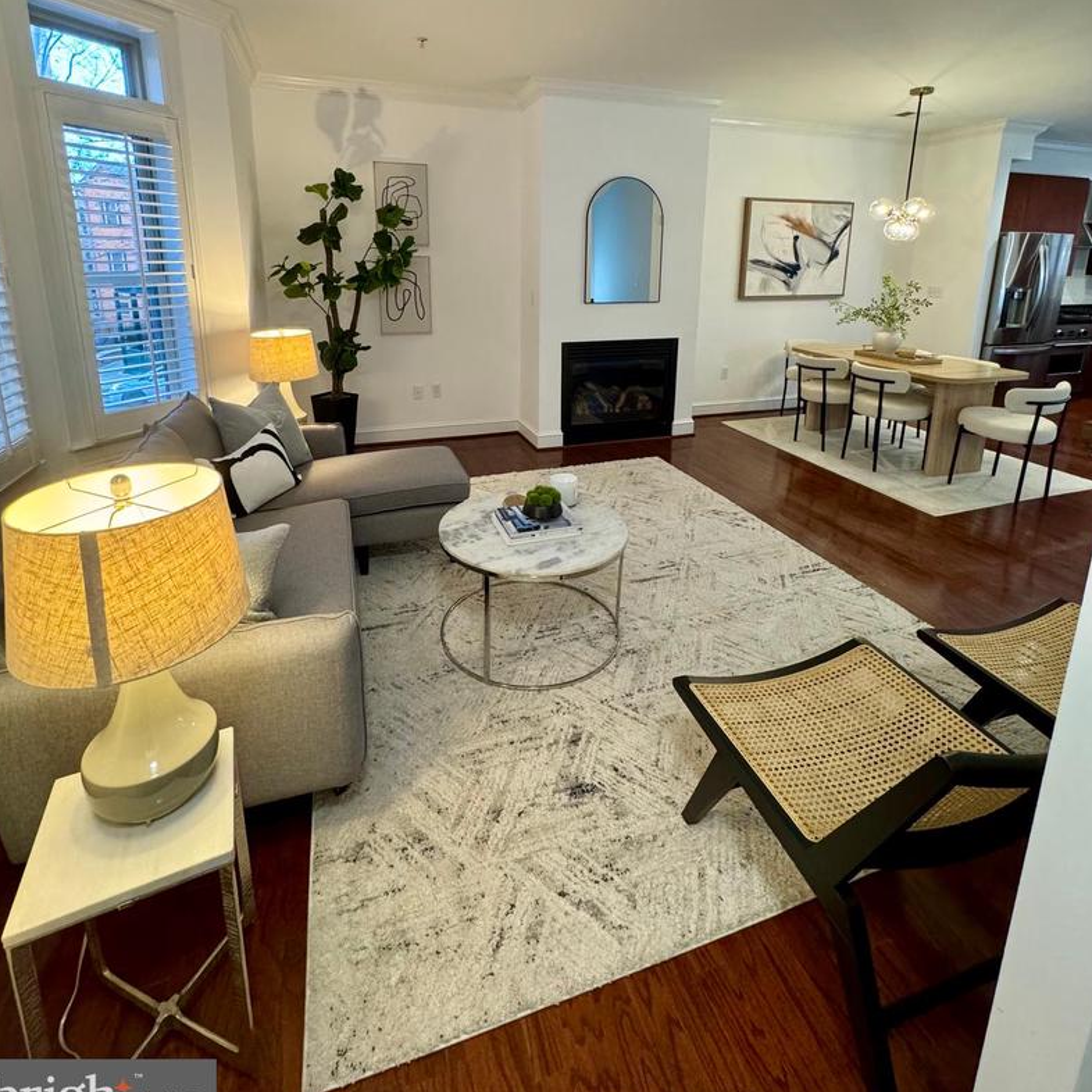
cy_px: 389
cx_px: 535
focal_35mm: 17
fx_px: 607
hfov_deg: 84.0
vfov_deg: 81.9
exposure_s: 1/60
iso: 320
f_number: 2.2
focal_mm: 2.22
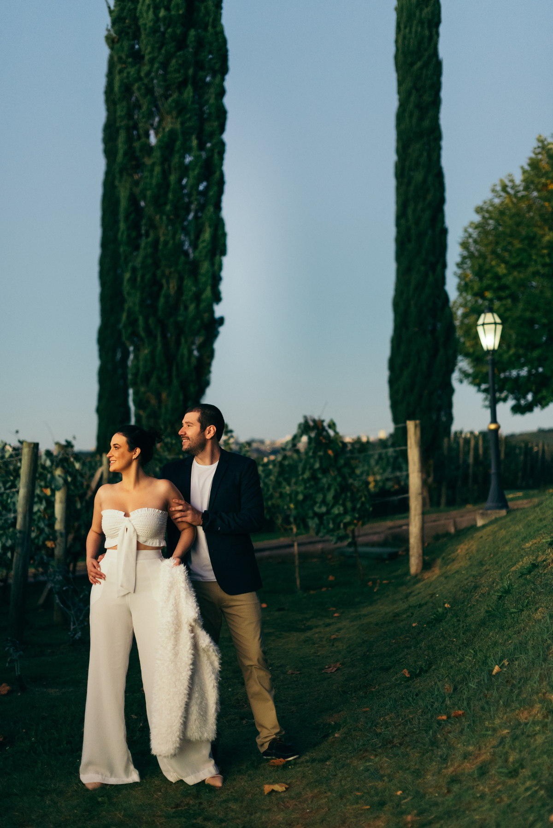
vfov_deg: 39.6
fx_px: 1151
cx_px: 276
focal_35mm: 50
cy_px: 414
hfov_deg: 27.0
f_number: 1.8
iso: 1250
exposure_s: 1/640
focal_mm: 50
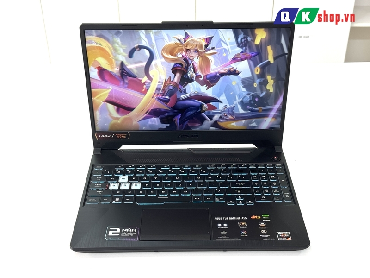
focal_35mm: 48
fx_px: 513
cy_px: 139
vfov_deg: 30.3
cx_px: 185
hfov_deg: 39.7
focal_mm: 6.76
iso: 64
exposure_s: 1/170
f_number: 1.78
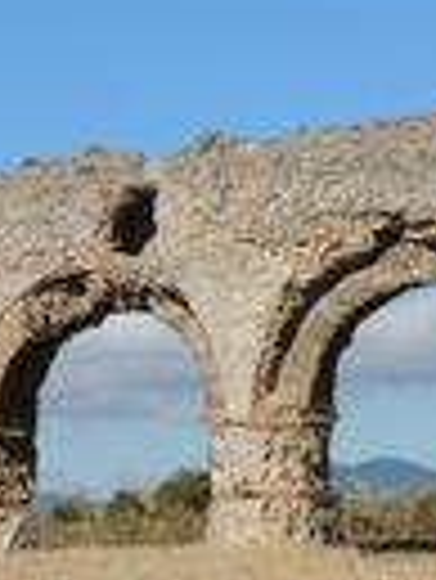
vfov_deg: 11.4
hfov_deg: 8.4
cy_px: 279
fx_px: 2917
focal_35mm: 174
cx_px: -216
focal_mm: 4.9
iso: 100
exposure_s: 1/1600
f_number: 3.4
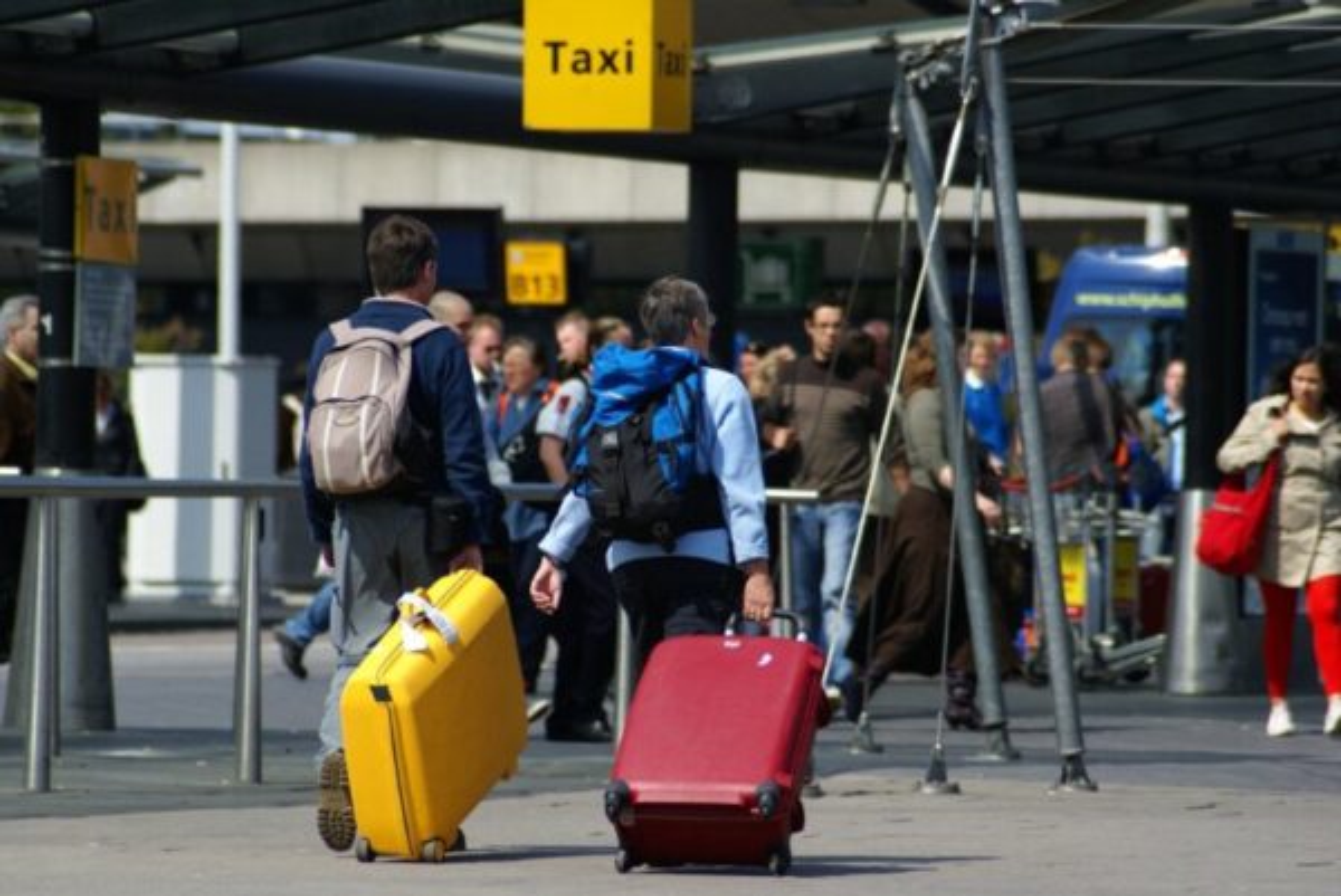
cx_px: 670
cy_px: 448
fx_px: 12860
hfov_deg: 6.0
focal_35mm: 345
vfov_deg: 4.0
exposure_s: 1/400
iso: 100
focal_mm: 230
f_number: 7.1
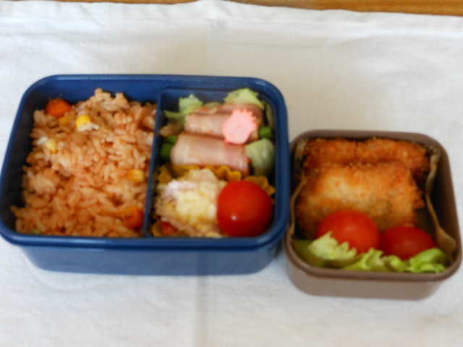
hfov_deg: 42.1
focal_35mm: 45
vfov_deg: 32.2
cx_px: 232
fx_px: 602
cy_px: 174
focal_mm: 8.1
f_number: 4.6
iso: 250
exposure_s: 1/125
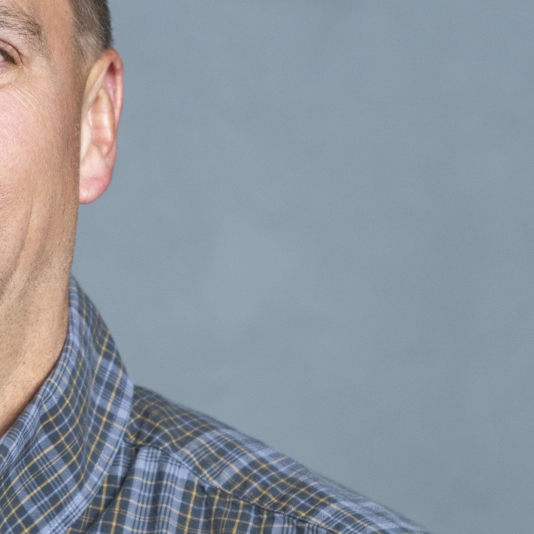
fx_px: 3246
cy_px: 249
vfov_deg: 9.4
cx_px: -98
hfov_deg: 9.3
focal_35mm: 186
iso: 200
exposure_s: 1/200
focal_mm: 70
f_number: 5.6
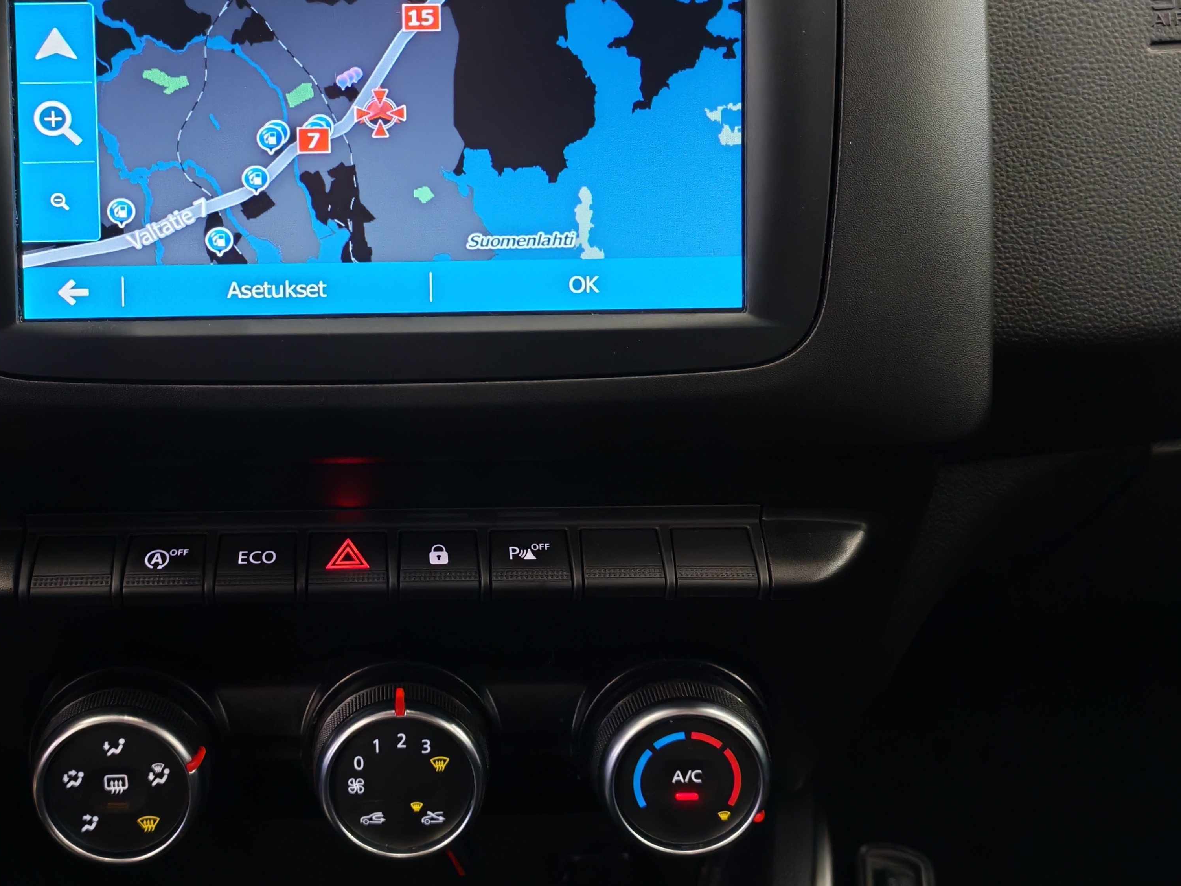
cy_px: 302
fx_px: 1535
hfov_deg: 41.5
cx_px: 391
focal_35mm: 45
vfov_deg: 31.9
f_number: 1.9
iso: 1319
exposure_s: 1/50
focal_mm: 6.12
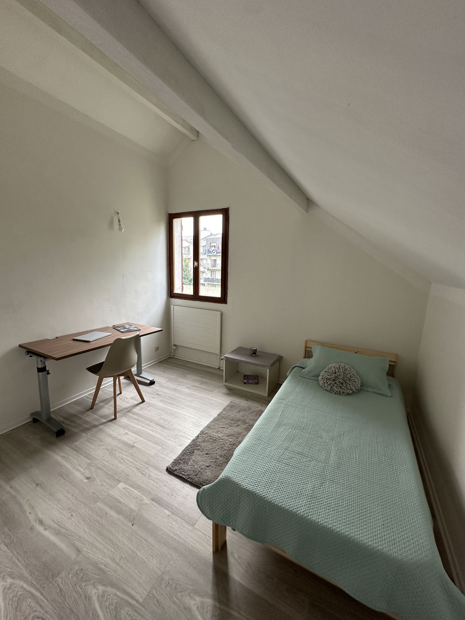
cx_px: 232
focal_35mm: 14
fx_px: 251
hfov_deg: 85.7
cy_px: 310
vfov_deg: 102.1
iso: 160
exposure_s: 1/99
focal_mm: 2.22
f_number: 2.2
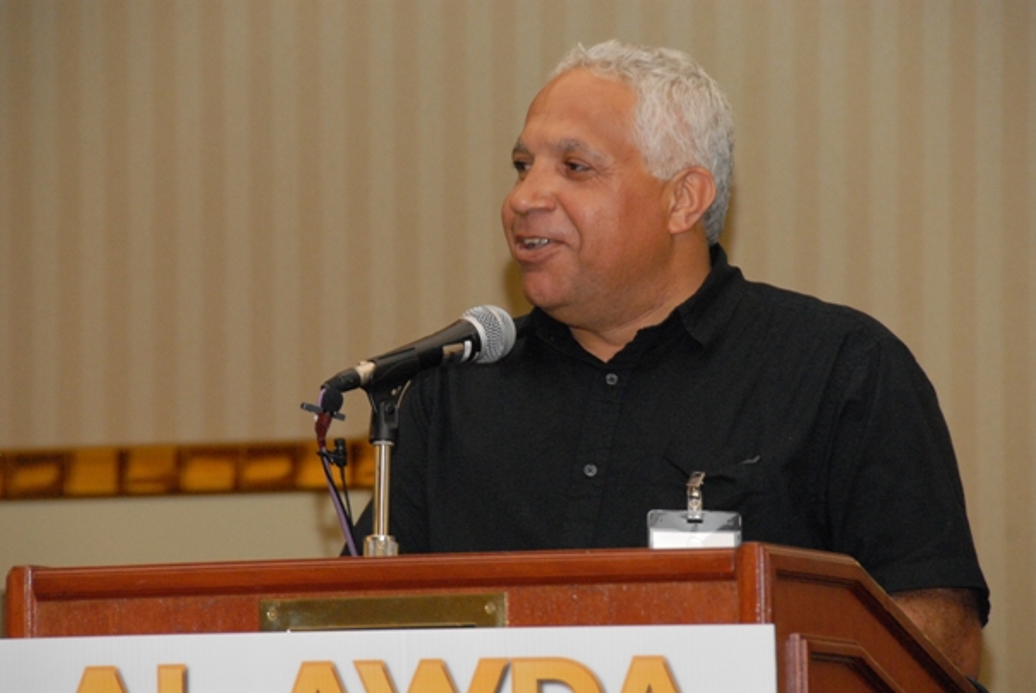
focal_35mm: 300
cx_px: 518
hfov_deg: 6.9
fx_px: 8641
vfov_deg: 4.6
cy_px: 346
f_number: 8
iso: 1250
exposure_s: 1/60
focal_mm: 200
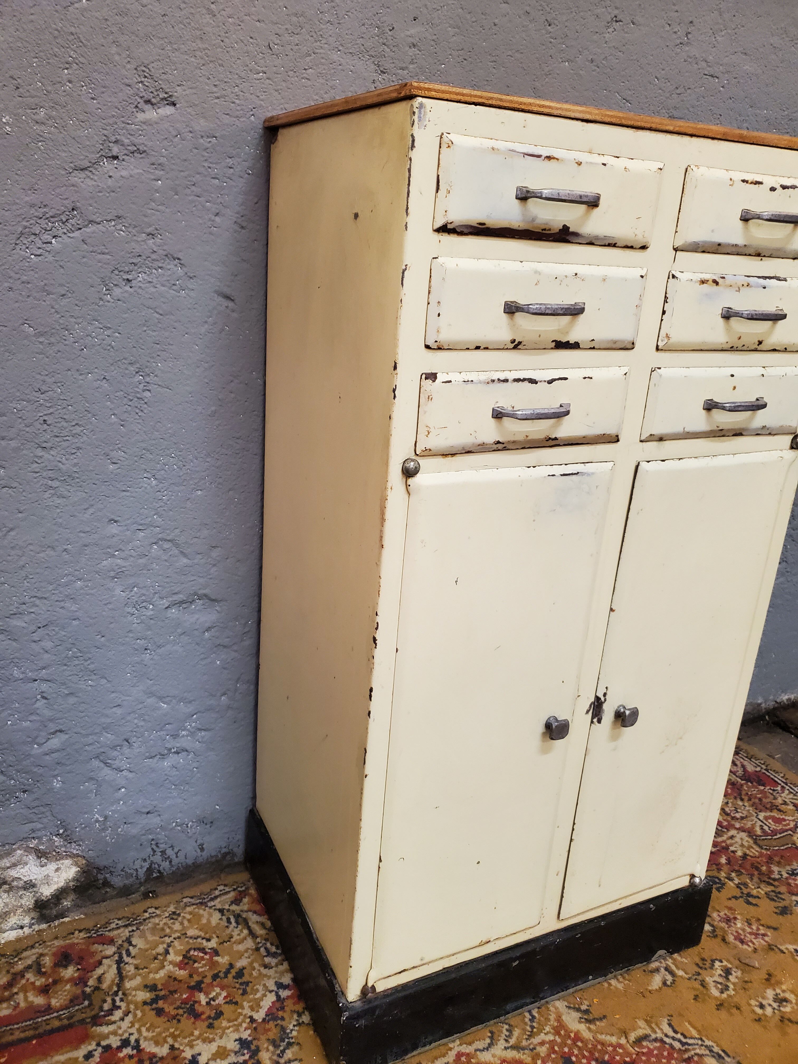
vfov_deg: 67.3
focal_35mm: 26
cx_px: 399
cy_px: 532
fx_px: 799
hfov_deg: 53.1
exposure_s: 1/100
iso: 320
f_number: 1.5
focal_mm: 4.3
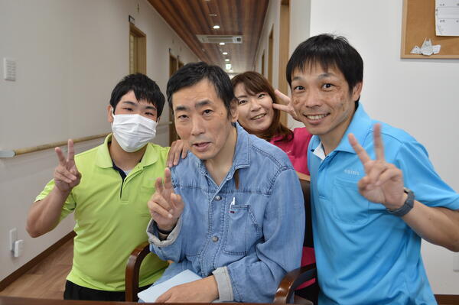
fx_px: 420
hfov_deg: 57.3
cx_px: 230
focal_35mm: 33
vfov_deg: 39.9
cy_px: 152
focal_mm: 22
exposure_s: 1/25
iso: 100
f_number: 4
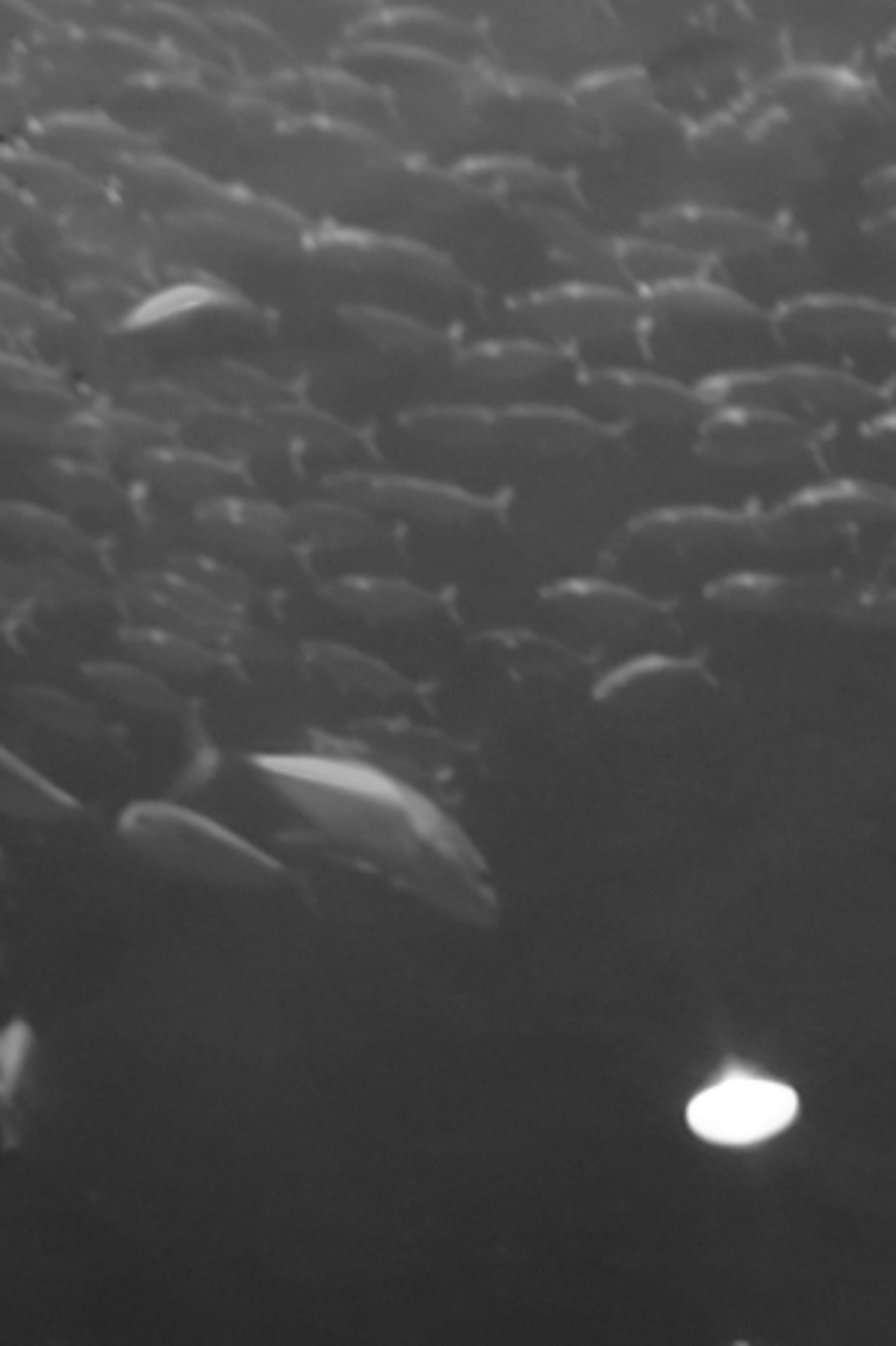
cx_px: 512
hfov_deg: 12.0
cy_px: 589
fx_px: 4259
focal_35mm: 114
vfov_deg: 17.9
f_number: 4
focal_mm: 18
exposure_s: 1/50
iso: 200
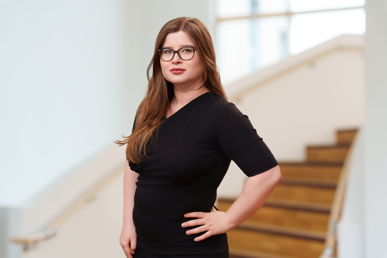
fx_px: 537
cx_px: 194
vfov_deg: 27.0
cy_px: 129
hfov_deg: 39.6
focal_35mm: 50
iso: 200
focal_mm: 50
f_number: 2.8
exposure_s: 1/160
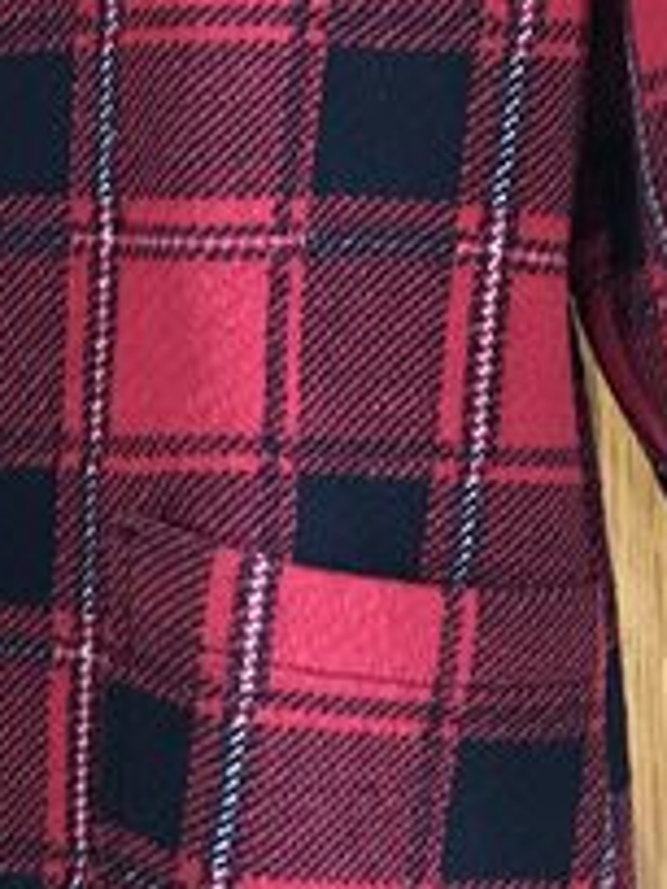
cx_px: -96
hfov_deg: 10.7
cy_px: 153
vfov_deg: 14.3
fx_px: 3520
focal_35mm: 137
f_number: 1.8
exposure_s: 1/6
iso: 100
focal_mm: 3.99
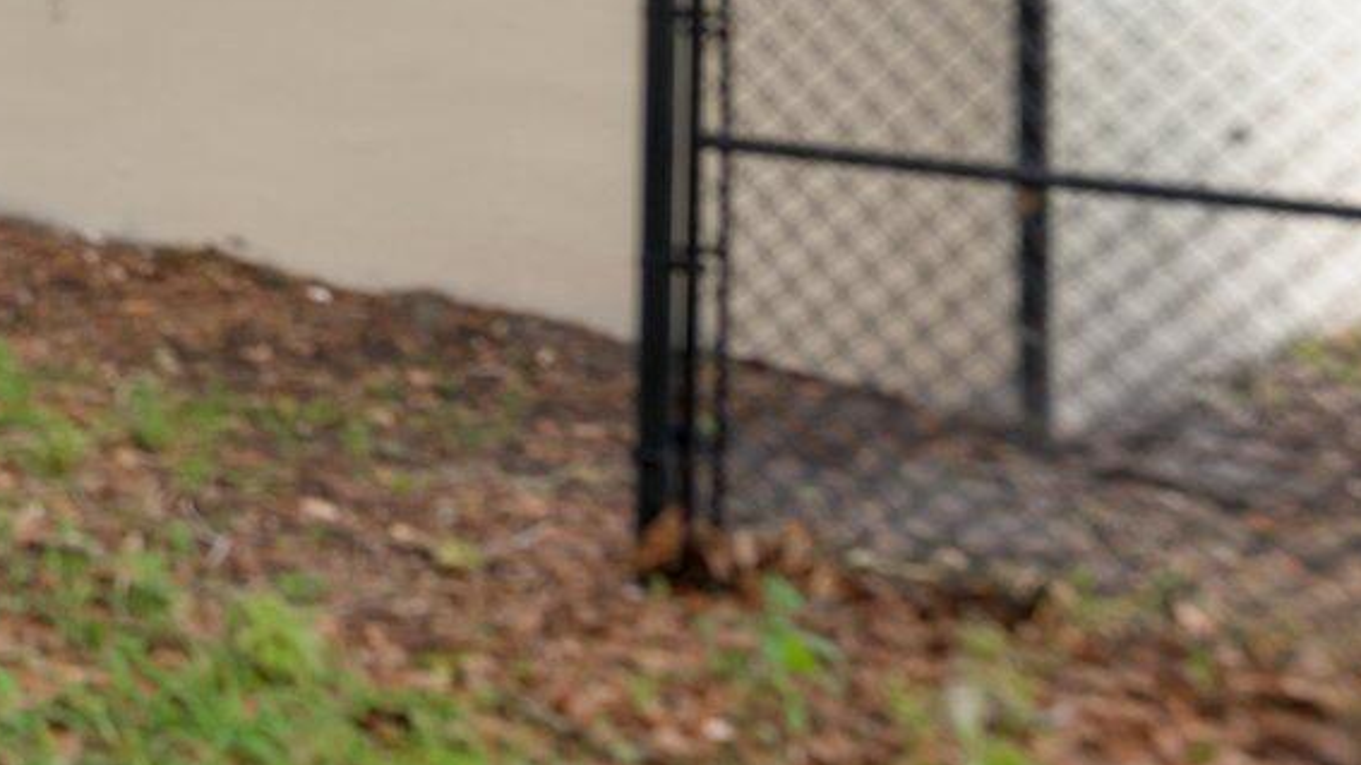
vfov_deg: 21.3
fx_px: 1913
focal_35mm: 53
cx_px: -569
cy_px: -116
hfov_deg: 28.7
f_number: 4
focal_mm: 14
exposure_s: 1/100
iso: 100
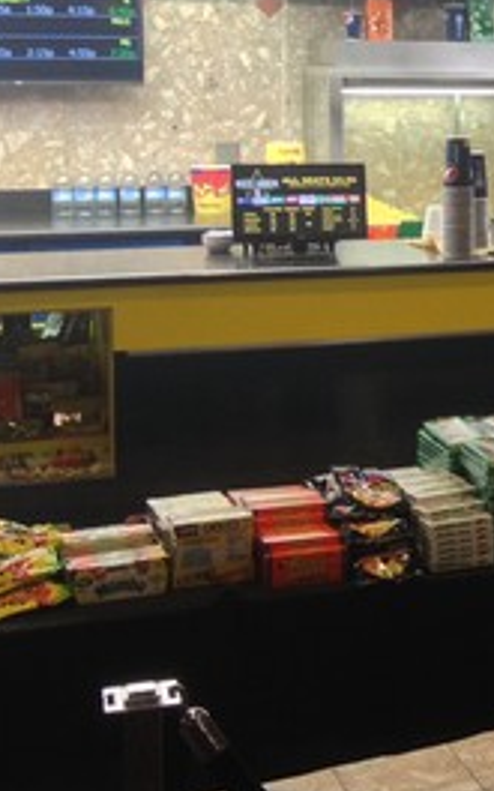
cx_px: 847
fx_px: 1939
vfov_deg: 22.8
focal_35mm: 90
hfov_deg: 13.3
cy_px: 177
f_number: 2.4
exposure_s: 1/20
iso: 125
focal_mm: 4.28
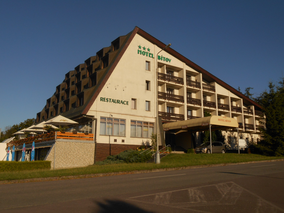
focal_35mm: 34
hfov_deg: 54.0
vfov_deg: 41.8
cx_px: 142
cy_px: 106
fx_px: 279
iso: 80
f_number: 3.9
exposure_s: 1/1600
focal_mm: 6
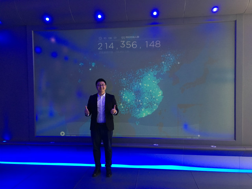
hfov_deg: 61.7
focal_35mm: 29
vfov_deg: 48.2
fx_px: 211
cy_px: 94
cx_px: 126
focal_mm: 4.15
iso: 200
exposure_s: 1/20
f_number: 2.2
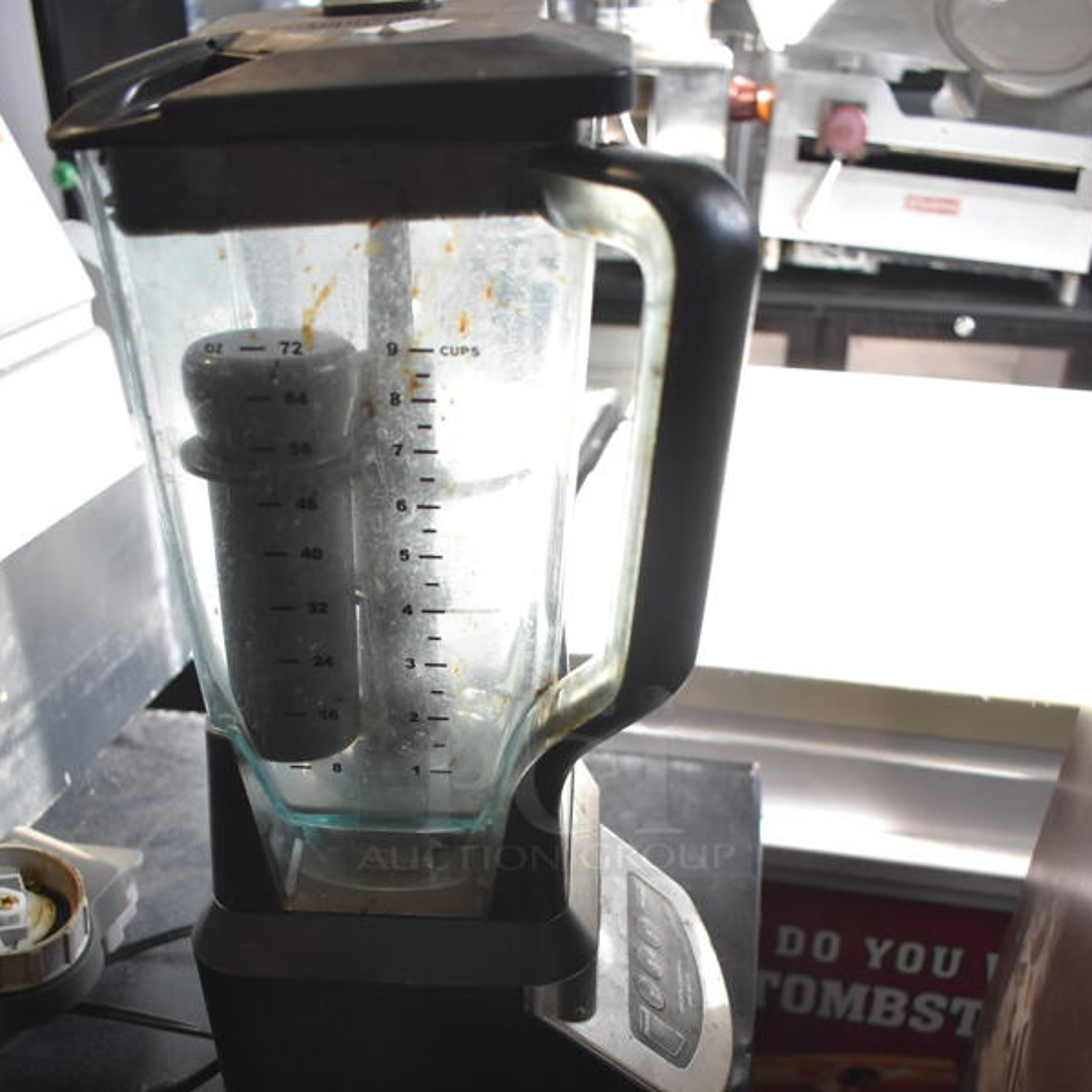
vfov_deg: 46.0
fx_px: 1249
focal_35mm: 35
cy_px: 781
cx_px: 549
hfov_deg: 47.2
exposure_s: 1/125
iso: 1100
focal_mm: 18
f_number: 3.5
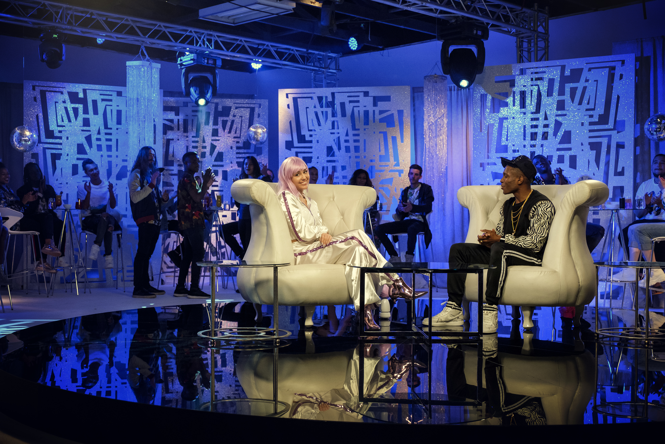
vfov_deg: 28.6
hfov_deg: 41.9
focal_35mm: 47
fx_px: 868
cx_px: 332
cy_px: 222
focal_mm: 31.1
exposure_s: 1/320
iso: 3200
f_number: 3.6
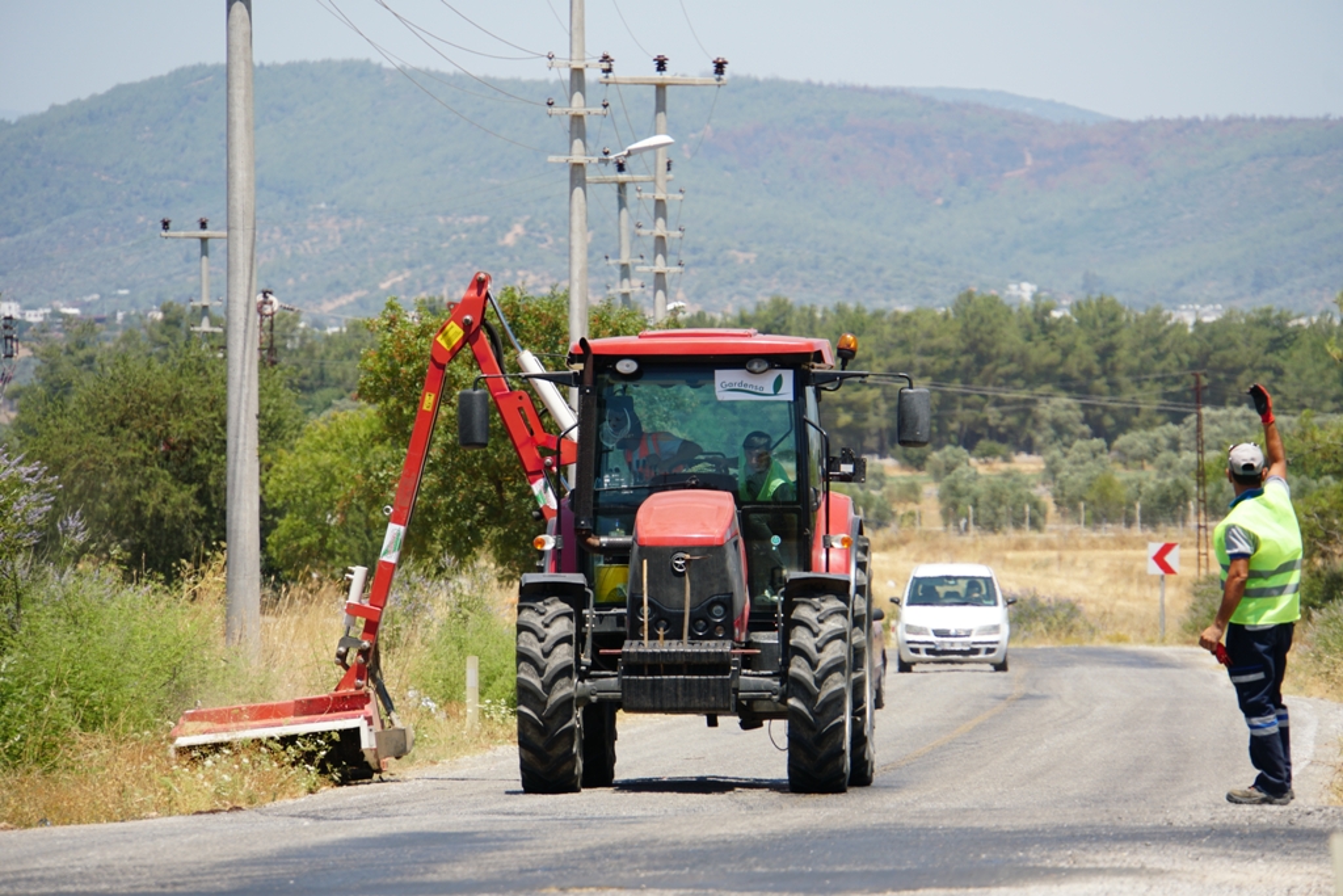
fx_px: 11192
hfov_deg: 6.9
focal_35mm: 300
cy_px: 448
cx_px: 672
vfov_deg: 4.6
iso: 100
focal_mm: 200
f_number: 6.3
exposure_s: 1/320
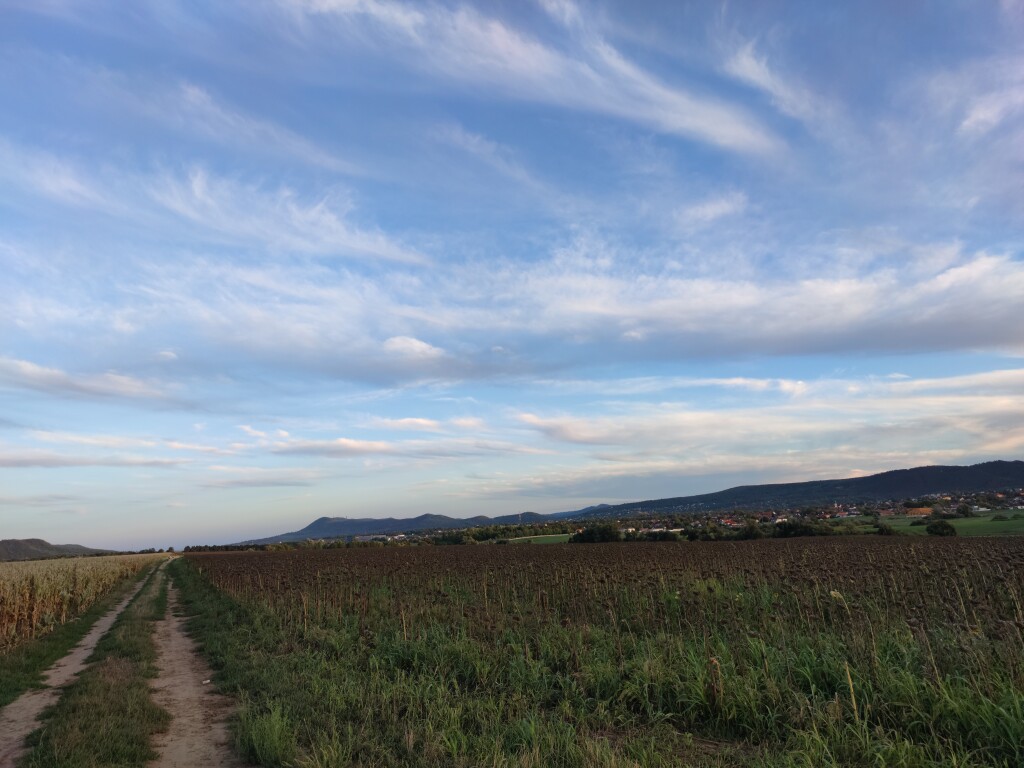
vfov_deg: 56.8
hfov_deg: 71.6
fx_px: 710
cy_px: 384
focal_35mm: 24
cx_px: 512
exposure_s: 1/147
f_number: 1.69
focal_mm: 6.72
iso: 50
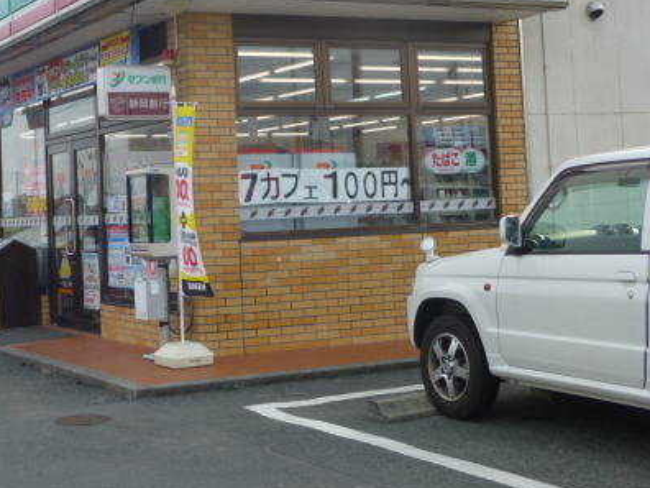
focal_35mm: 63
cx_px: 154
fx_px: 1183
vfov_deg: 23.2
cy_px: 154
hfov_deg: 30.2
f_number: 3.7
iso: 100
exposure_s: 1/400
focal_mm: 6.9
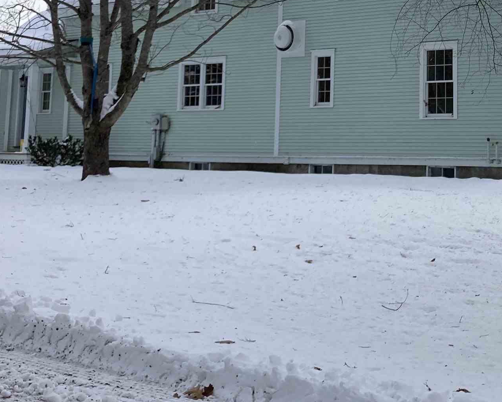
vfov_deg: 22.1
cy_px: -19
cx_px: 453
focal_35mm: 66
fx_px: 981
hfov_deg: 27.7
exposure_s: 1/1297
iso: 20
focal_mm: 3.99
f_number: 1.8
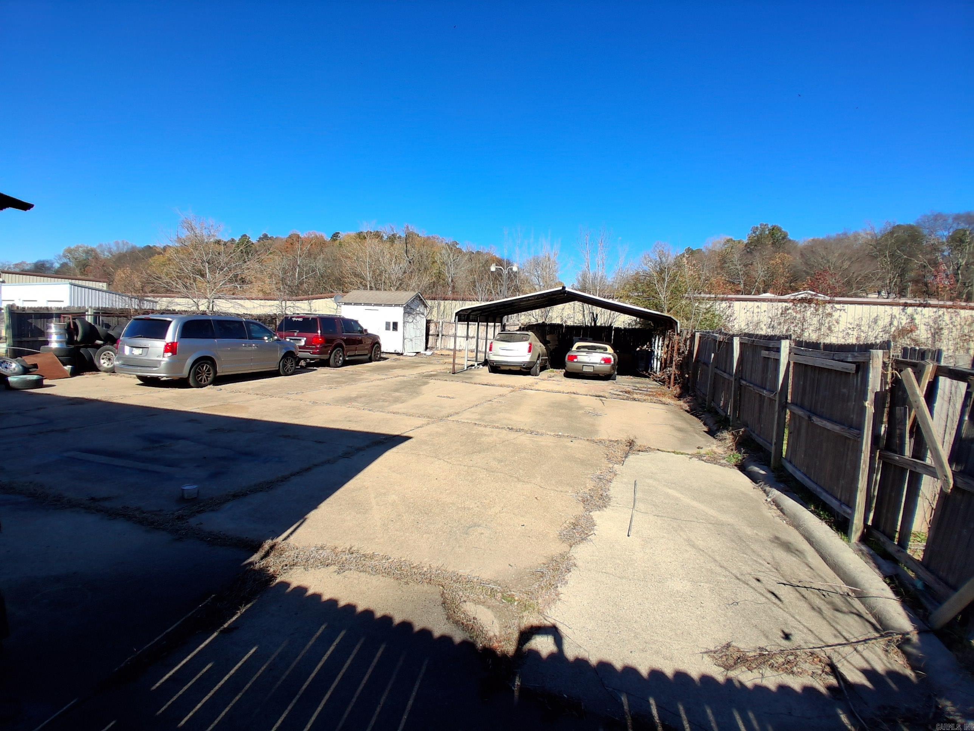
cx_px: 487
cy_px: 366
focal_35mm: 17
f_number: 2.2
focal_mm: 1.4
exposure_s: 1/1103
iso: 50
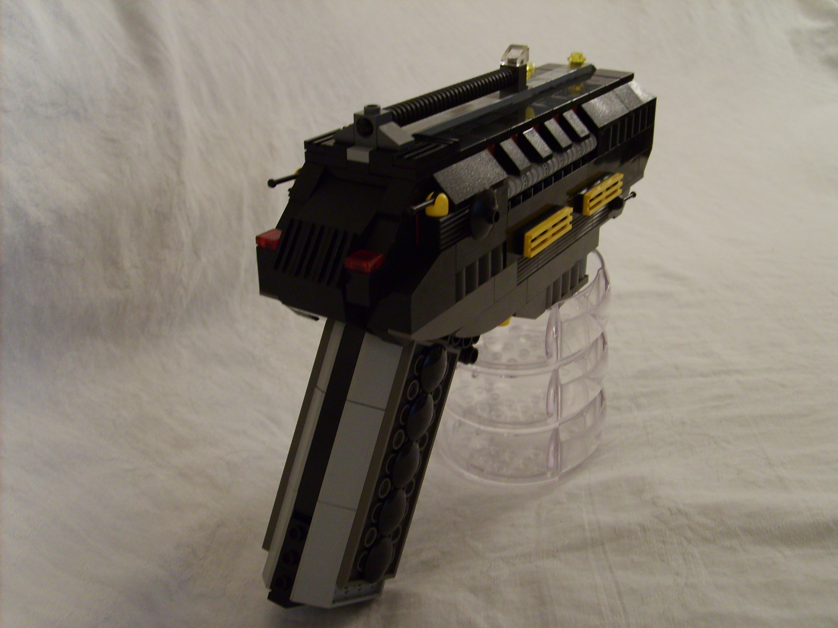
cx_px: 419
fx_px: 847
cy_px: 314
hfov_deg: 52.6
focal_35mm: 35
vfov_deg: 40.7
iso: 140
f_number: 2.8
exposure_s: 1/8
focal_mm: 5.8
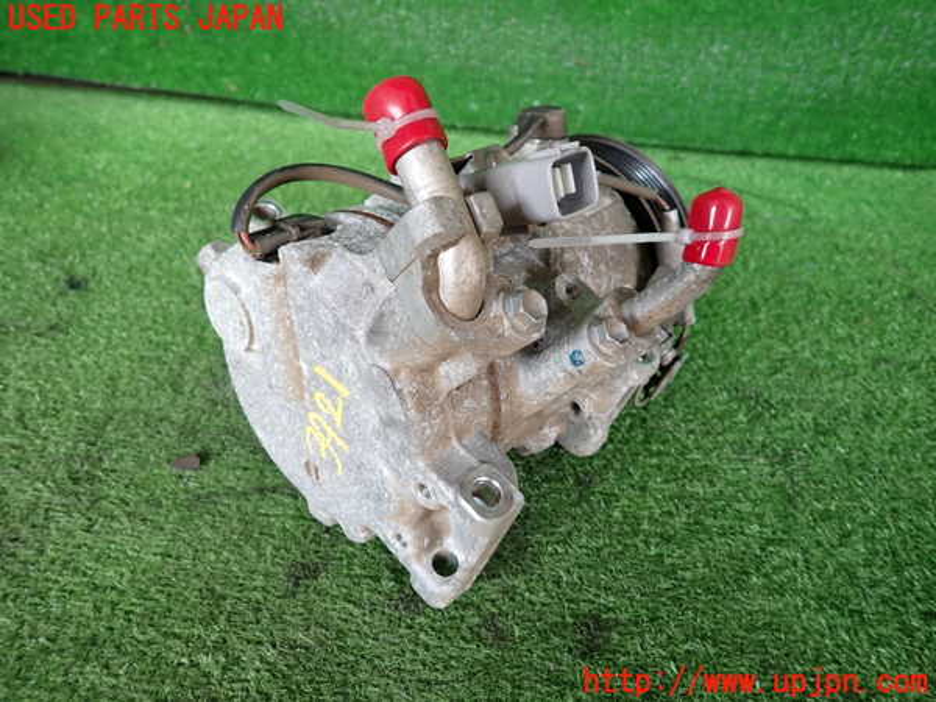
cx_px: 468
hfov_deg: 69.4
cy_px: 351
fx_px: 676
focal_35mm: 25
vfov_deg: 54.9
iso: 160
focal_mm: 4.5
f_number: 2
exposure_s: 1/125
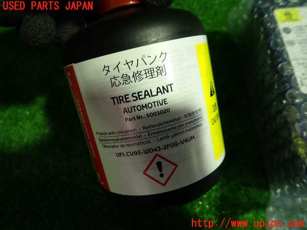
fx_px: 222
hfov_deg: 69.4
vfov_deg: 54.9
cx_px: 154
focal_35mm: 25
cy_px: 115
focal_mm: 4.5
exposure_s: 1/50
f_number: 2
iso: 200
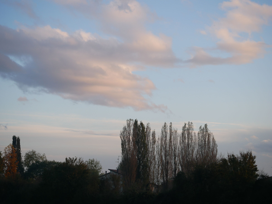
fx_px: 707
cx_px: 136
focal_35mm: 90
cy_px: 102
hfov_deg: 21.8
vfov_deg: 16.4
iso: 200
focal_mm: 45
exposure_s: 1/400
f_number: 4
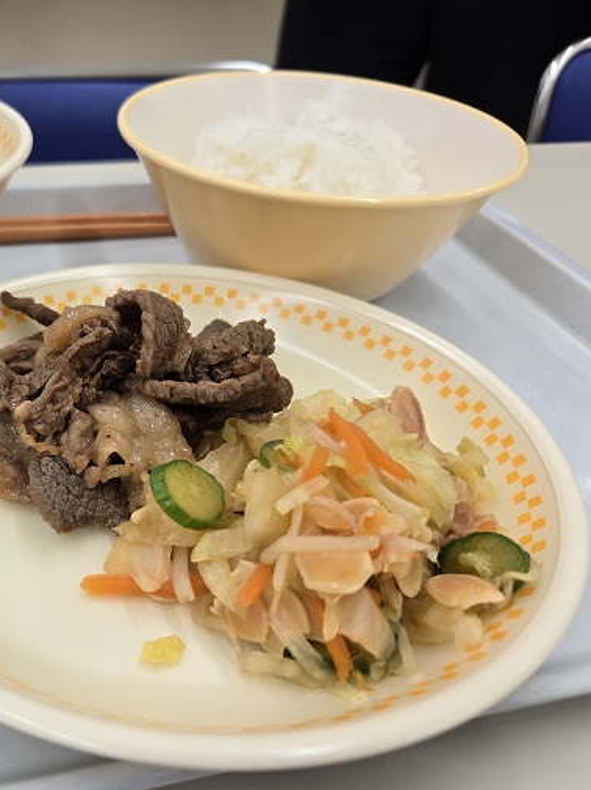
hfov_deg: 43.9
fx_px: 707
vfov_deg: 58.4
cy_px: 397
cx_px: 149
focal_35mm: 31
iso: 64
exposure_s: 1/120
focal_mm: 5.4
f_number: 1.8
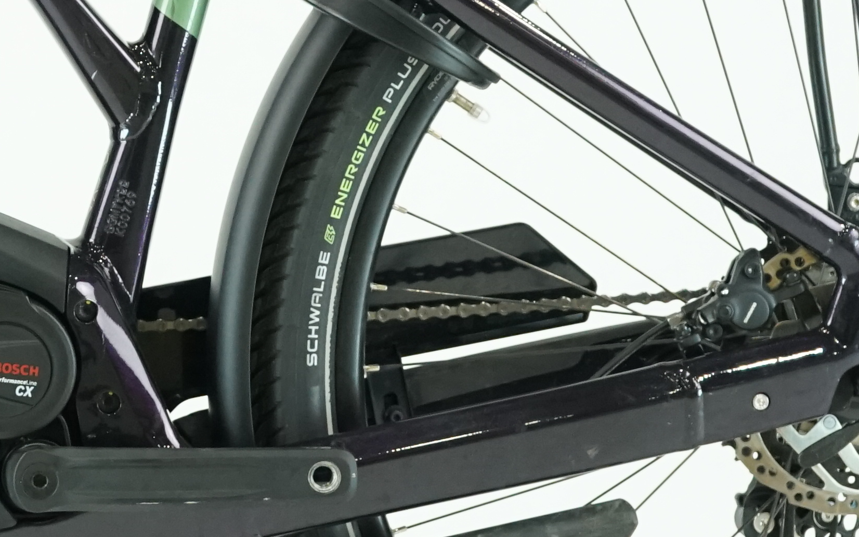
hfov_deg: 9.8
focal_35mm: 211
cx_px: -122
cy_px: -7
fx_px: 4939
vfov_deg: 6.2
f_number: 5
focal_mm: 57
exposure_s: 1/200
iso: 2000
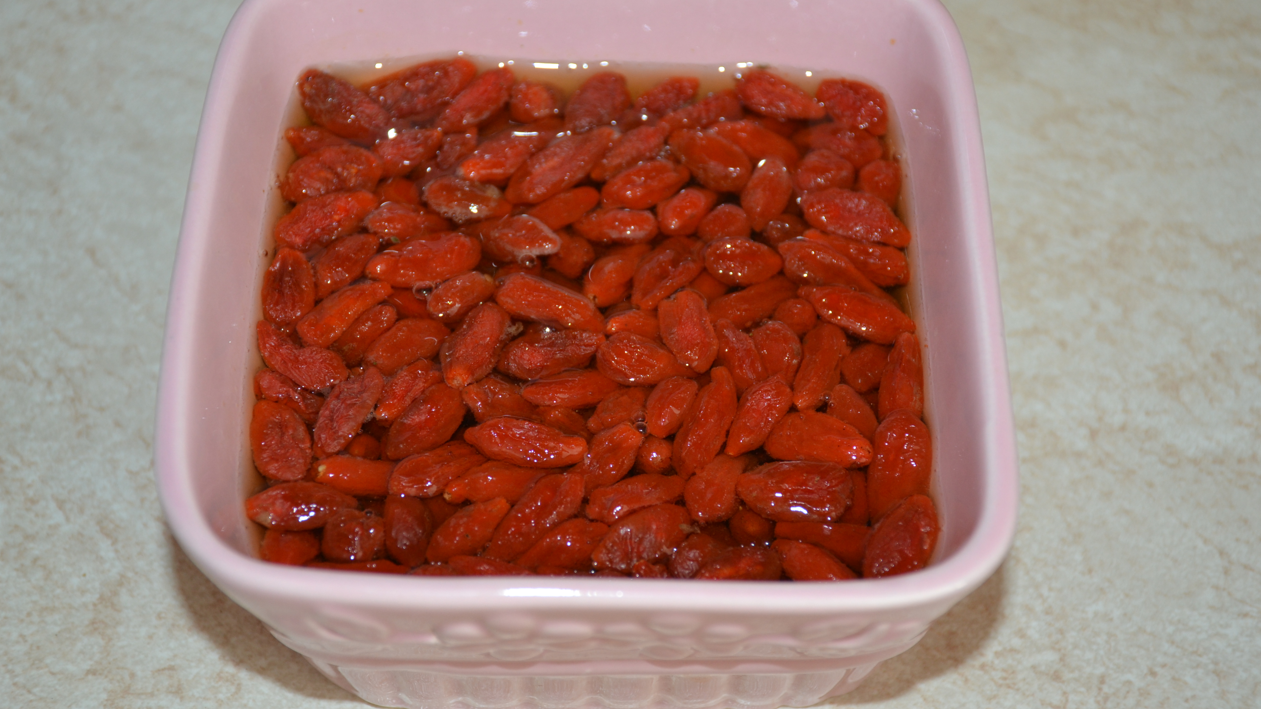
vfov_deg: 15.9
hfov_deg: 27.9
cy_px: 340
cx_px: 634
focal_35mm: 76
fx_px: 2541
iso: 400
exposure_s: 1/60
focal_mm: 48
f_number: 4.5
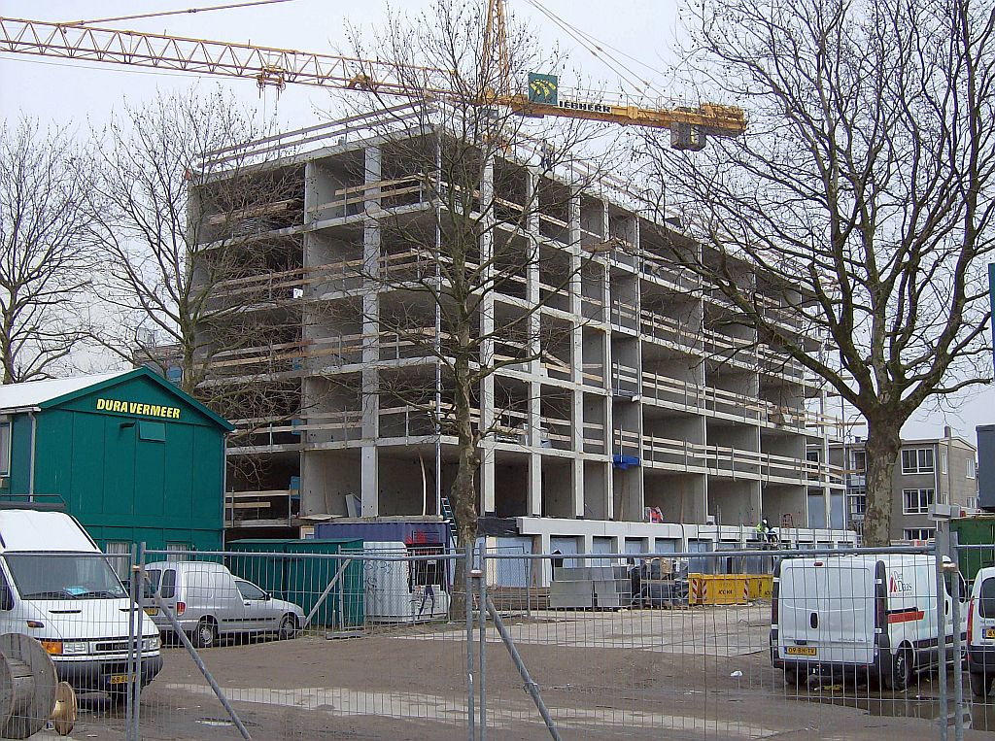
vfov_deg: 31.4
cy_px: 370
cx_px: 498
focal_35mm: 46
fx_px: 1319
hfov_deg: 41.3
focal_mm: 7.7
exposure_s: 1/484
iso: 100
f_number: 5.1
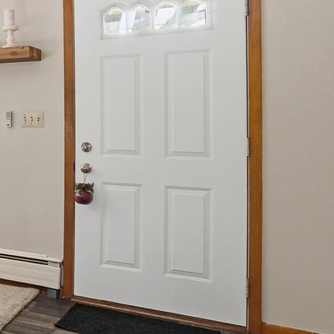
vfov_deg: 38.9
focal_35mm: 43
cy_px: 124
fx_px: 469
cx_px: -179
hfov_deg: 26.7
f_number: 4
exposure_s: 1/400
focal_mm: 10
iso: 100
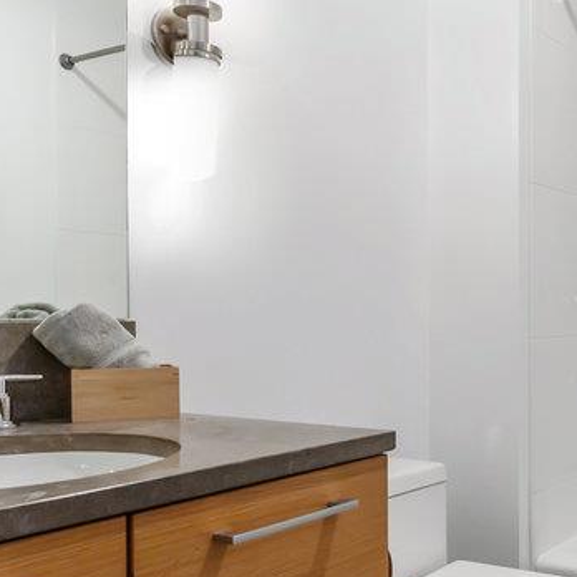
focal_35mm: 42
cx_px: 511
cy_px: 328
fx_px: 801
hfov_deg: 37.3
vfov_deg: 39.5
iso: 400
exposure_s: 1/20
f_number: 11
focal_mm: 14.5
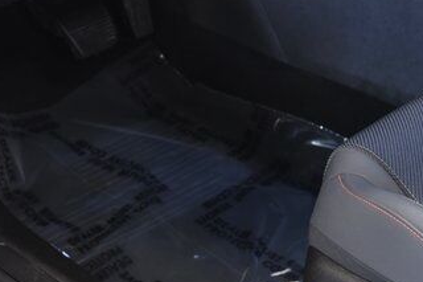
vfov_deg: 10.5
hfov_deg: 15.7
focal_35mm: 128
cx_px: 4
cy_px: -52
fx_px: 1503
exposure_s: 1/20
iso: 1600
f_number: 4.5
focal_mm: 40
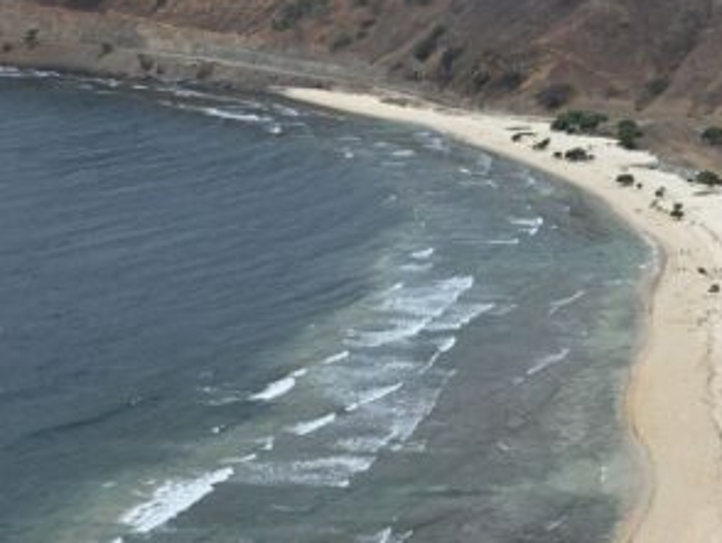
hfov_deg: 21.8
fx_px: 1670
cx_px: 963
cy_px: 52
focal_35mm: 80
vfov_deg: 18.2
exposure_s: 1/3512
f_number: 1.7
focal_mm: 6.3
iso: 80
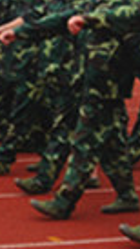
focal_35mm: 124
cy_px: 44
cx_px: -151
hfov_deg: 9.1
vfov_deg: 17.1
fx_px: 819
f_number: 8
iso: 200
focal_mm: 18
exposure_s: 1/250
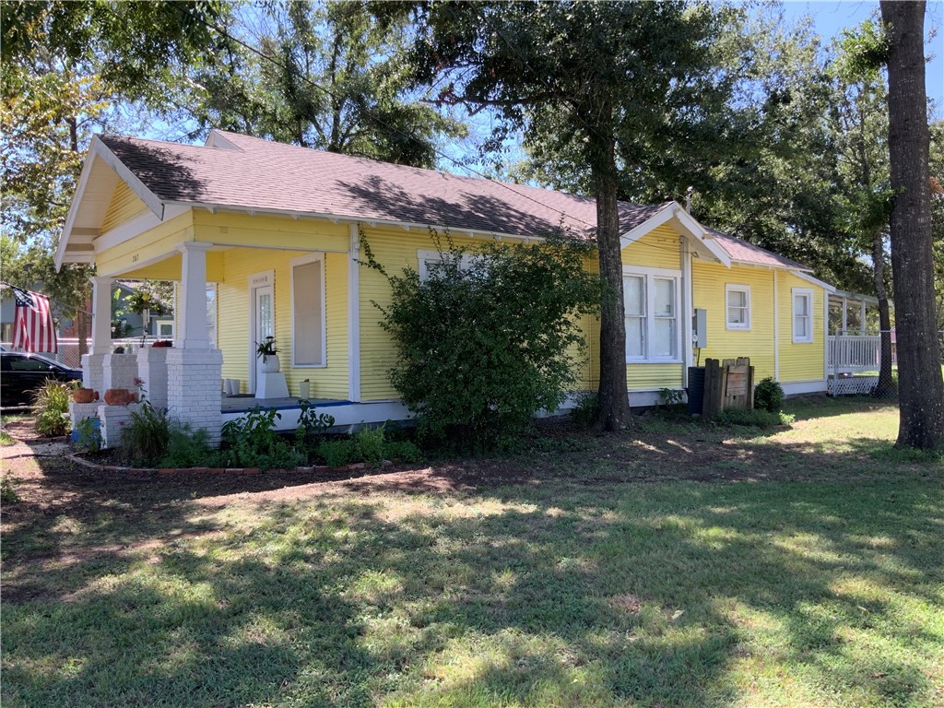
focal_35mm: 29
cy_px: 354
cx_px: 472
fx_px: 791
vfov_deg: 48.2
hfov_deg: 61.7
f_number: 1.8
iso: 16
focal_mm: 3
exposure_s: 1/264
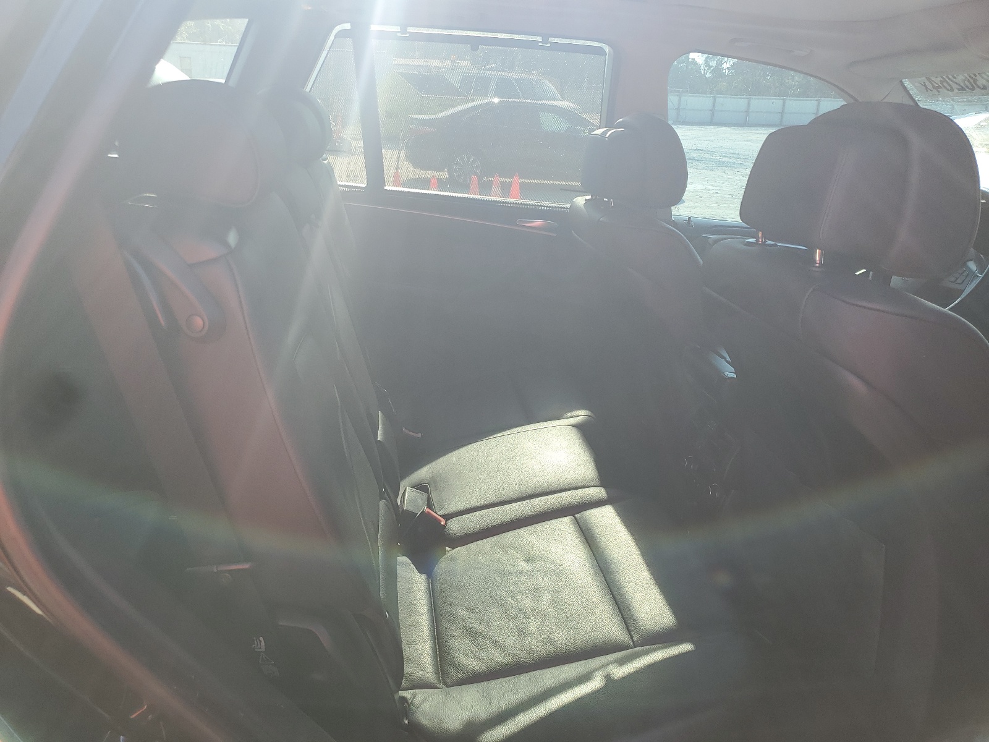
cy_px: 371
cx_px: 494
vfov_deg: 53.1
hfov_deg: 67.3
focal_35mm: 26
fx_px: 743
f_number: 1.5
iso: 50
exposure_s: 1/455
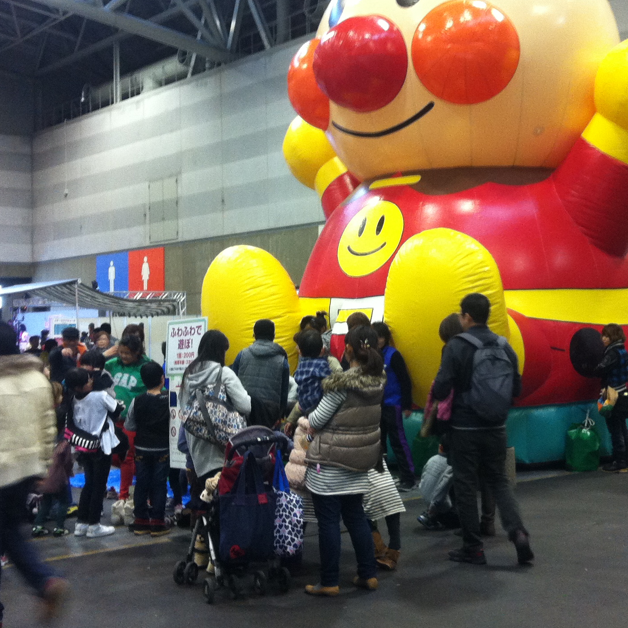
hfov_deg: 30.0
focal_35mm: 57
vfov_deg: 30.0
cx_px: 374
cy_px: 269
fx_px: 1170
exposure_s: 1/15
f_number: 2.8
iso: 160
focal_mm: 3.85
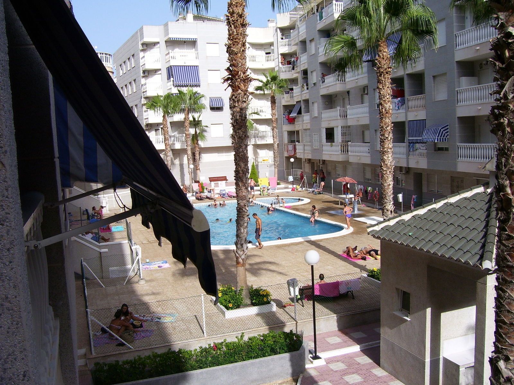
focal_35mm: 34
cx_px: 257
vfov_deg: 41.8
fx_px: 505
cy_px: 192
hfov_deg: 54.0
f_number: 4.8
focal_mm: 5.6
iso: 80
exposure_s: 1/500
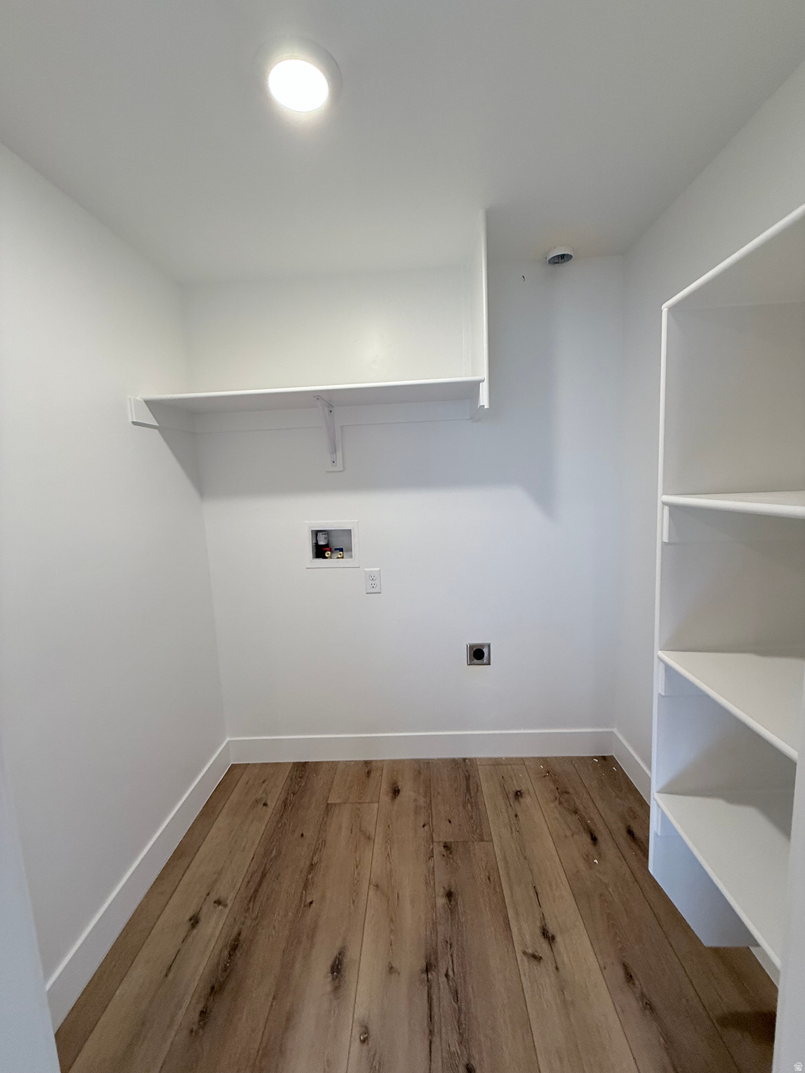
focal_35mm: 14
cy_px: 536
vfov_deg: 102.1
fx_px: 434
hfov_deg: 85.7
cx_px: 402
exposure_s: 1/120
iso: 200
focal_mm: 2.22
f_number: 2.2
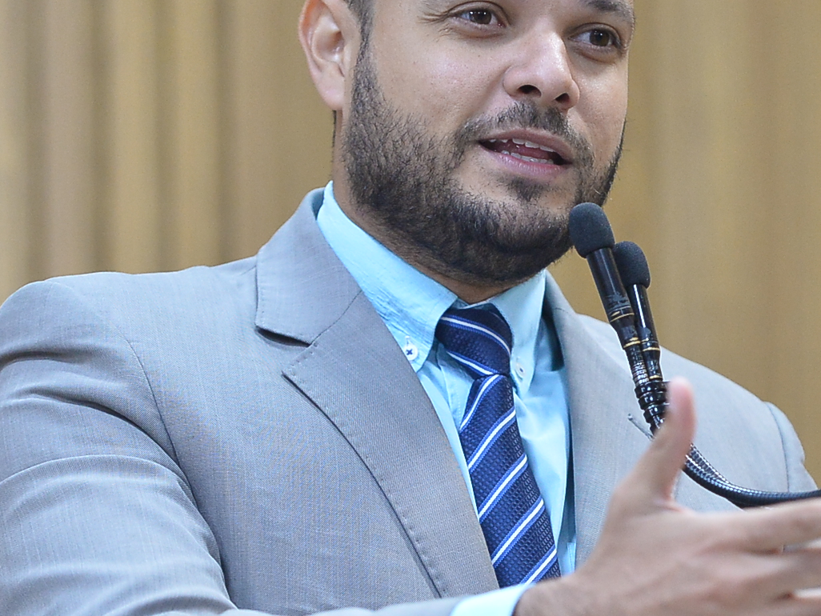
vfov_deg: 4.6
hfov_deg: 6.1
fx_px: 7662
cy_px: 316
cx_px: 557
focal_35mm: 323
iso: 4000
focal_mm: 140
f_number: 2.8
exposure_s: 1/320
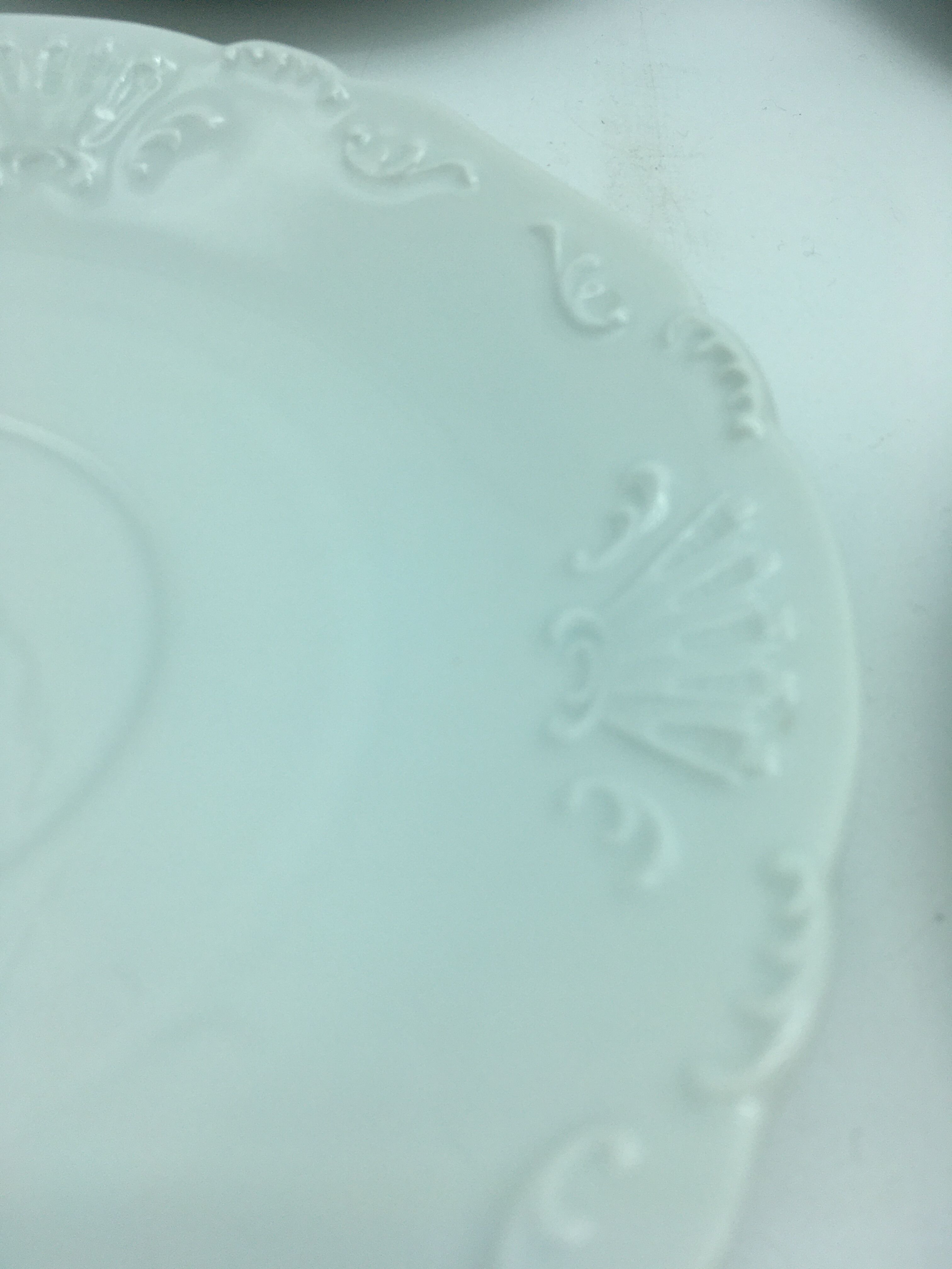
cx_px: 476
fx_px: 1063
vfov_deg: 61.7
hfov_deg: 48.2
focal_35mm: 29
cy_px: 634
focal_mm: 4.15
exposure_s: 1/561
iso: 25
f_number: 2.2
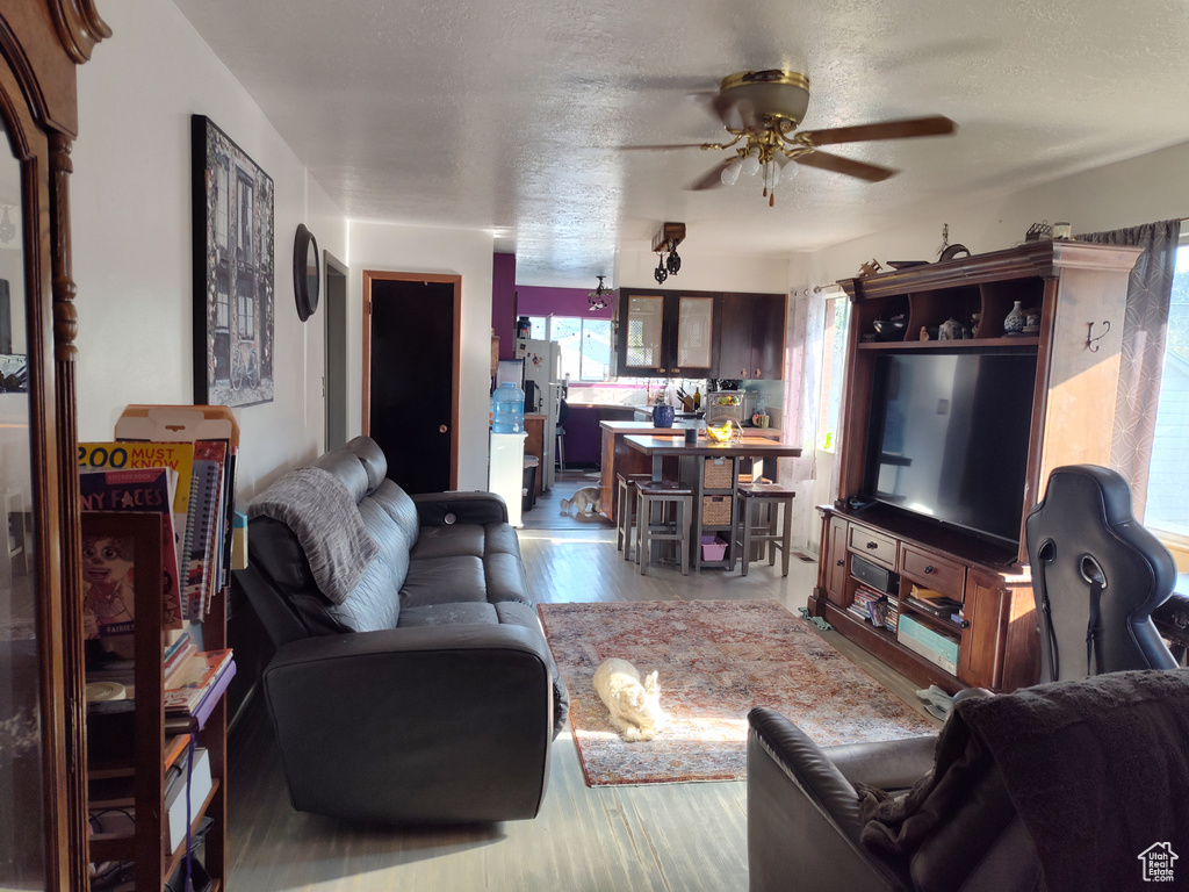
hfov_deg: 73.9
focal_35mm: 23
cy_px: 446
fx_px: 790
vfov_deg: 58.9
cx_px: 594
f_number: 1.8
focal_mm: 5.56
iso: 409
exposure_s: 1/120
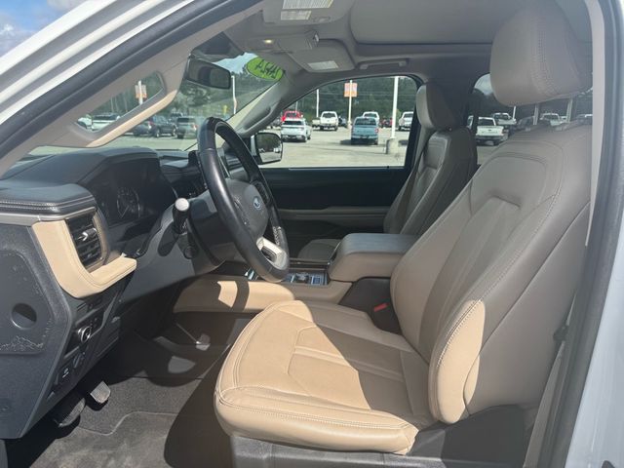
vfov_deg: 56.8
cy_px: 234
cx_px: 312
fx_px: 433
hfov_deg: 71.6
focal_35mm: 24
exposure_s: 1/1923
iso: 80
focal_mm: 6.76
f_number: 1.78
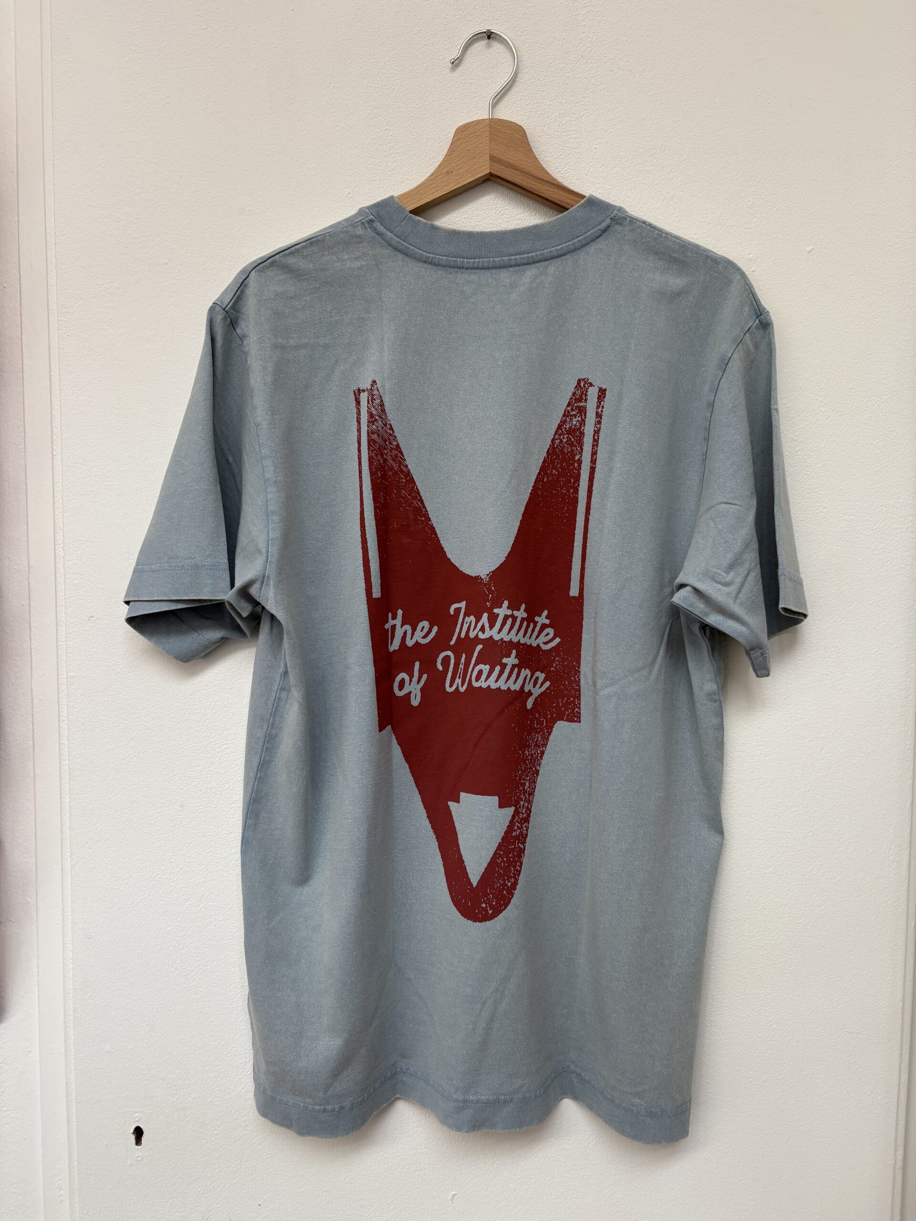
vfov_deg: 67.3
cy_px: 610
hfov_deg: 53.1
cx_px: 458
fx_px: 917
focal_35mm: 26
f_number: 1.6
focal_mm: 5.96
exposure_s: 1/122
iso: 100
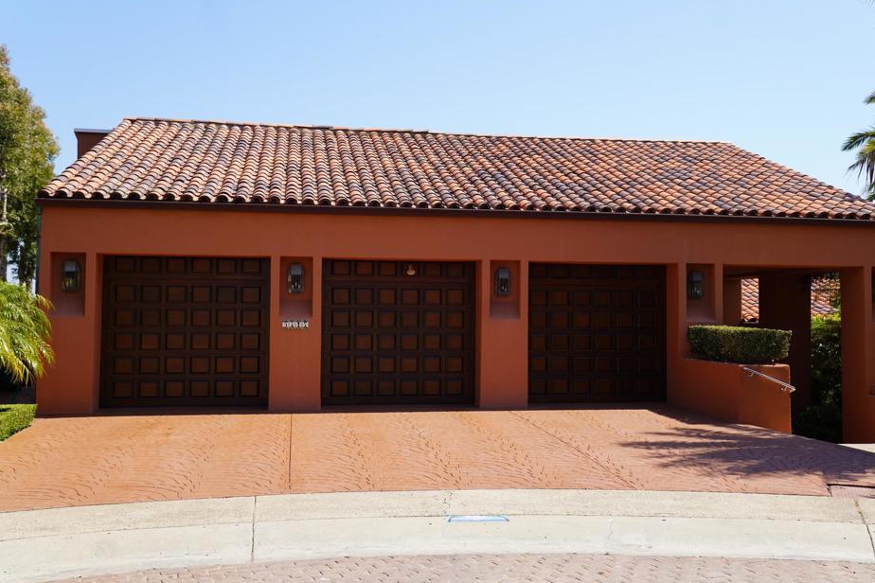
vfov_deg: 32.2
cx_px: 471
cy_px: 282
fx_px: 1010
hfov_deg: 46.8
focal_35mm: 42
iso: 100
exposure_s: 1/400
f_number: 5
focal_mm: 25
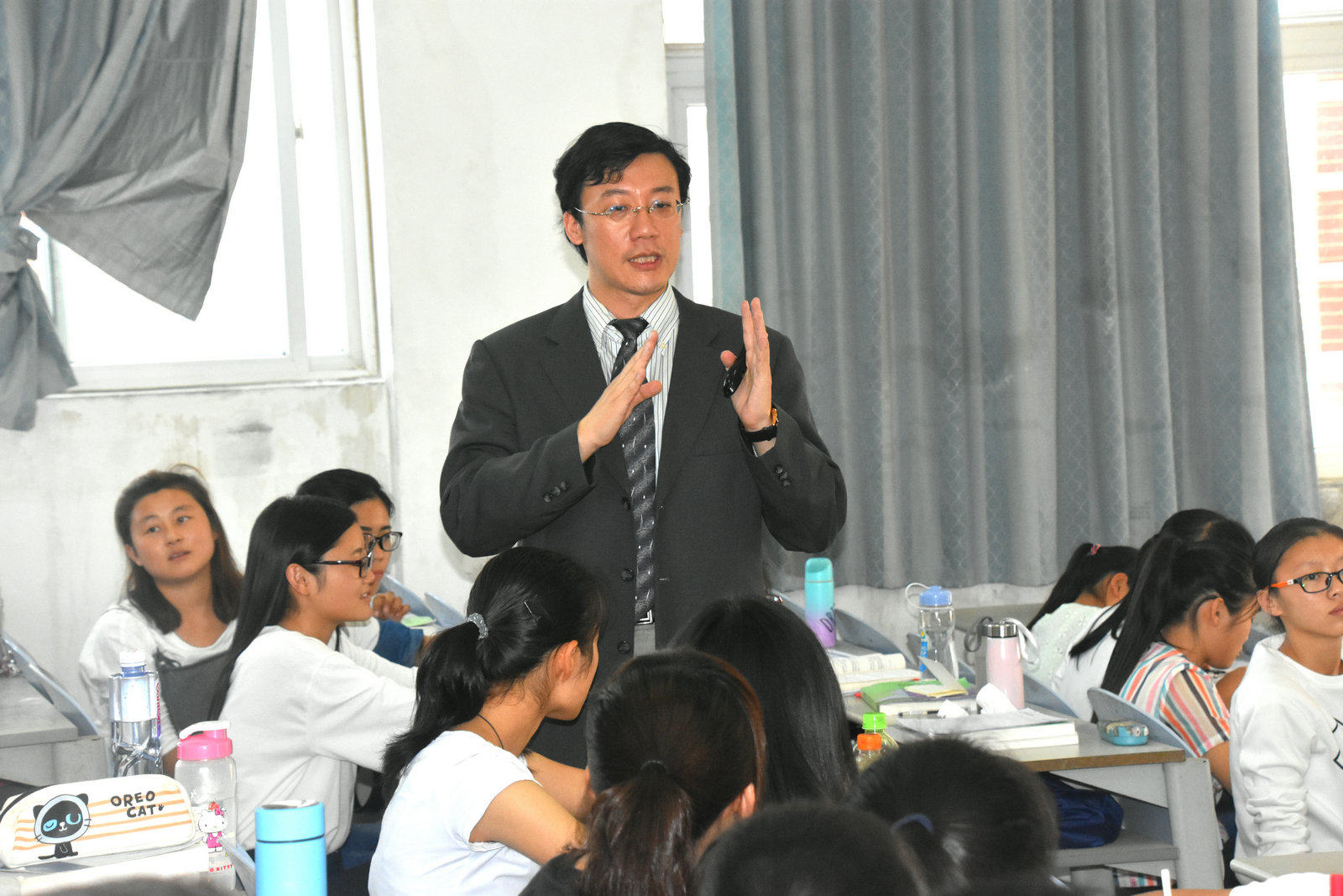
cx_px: 672
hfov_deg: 20.9
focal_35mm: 98
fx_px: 3637
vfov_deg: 14.0
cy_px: 448
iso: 2500
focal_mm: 65
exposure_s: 1/160
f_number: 6.3
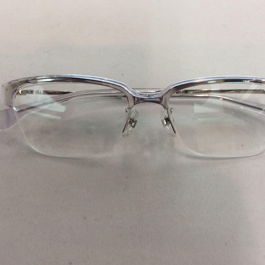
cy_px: 129
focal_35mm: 40
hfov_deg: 41.7
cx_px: 159
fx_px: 346
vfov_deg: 41.9
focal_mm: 3.3
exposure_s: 1/33
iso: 32
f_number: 2.4
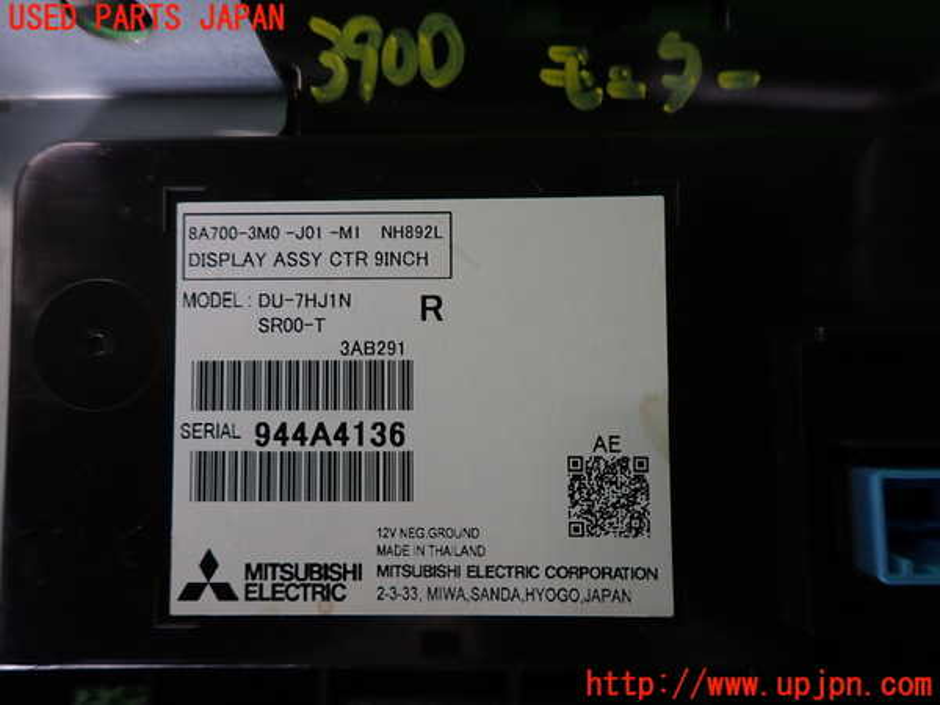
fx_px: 679
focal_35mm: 25
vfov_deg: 54.9
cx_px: 470
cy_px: 352
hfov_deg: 69.4
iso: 200
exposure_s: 1/50
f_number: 2
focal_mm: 4.5
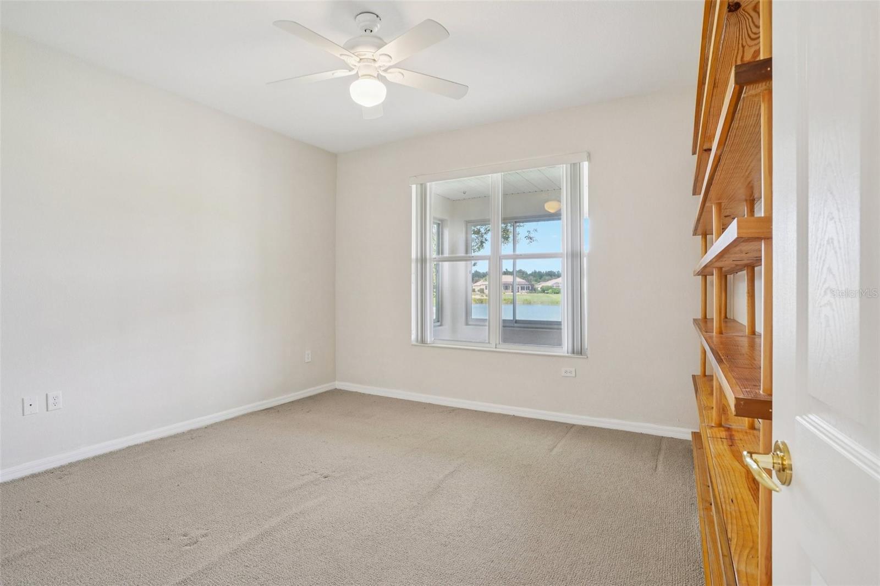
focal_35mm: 17
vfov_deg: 70.4
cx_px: 440
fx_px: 415
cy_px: 293
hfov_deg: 93.3
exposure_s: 1/20
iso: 400
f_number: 8
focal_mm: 17
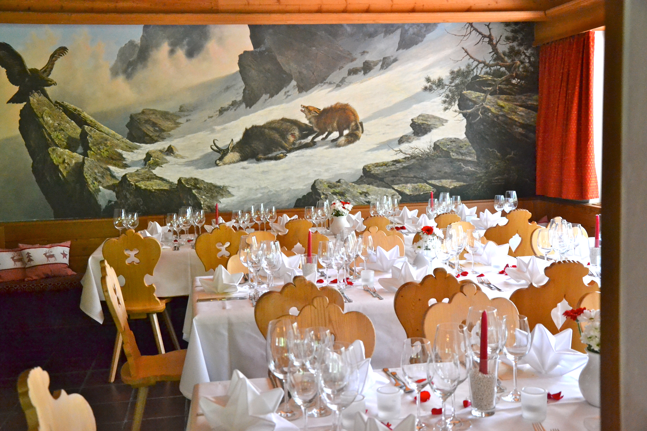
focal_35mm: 39
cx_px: 324
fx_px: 701
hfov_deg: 49.6
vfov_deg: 34.2
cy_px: 216
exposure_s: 1/200
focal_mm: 26
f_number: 4
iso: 3200
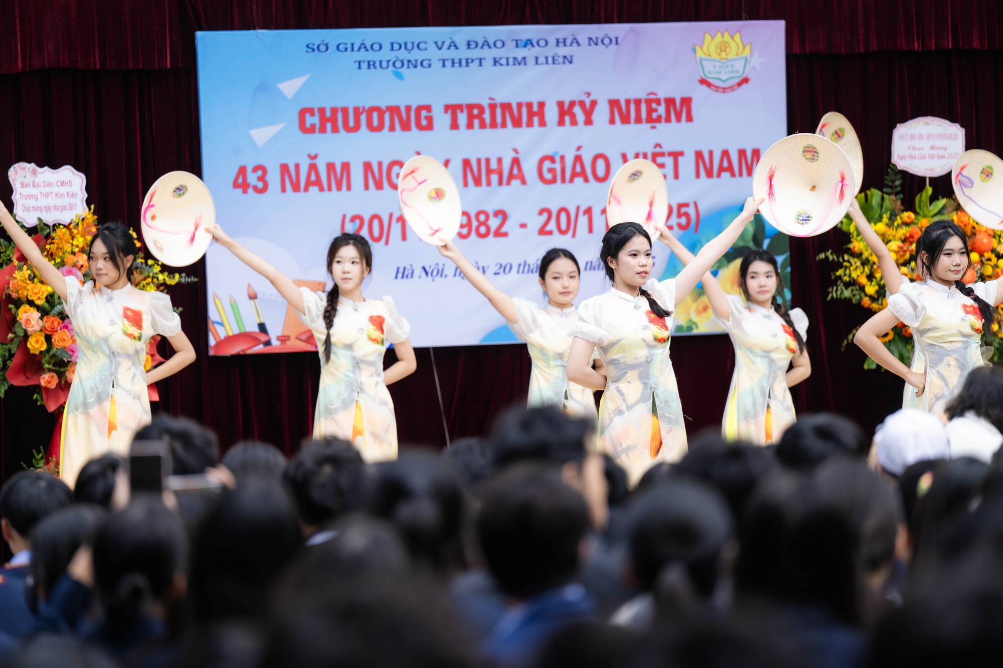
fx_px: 5571
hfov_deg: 10.3
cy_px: 334
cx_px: 502
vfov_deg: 6.9
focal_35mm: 200
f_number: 2.8
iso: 200
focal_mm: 200
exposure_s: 1/250
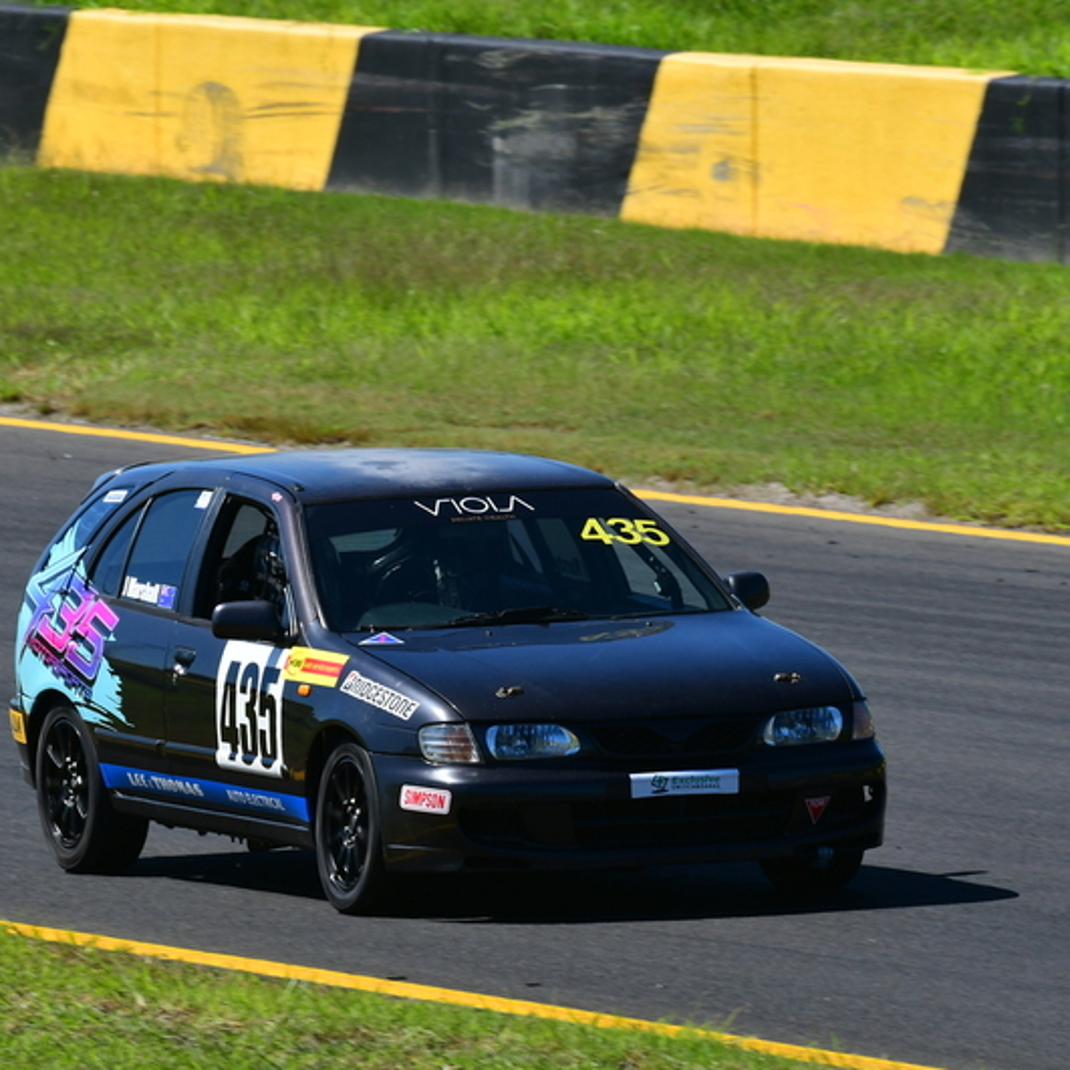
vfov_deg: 2.2
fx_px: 28222
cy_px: 535
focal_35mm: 807
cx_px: 369
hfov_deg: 2.2
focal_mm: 420
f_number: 13
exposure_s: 1/640
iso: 500
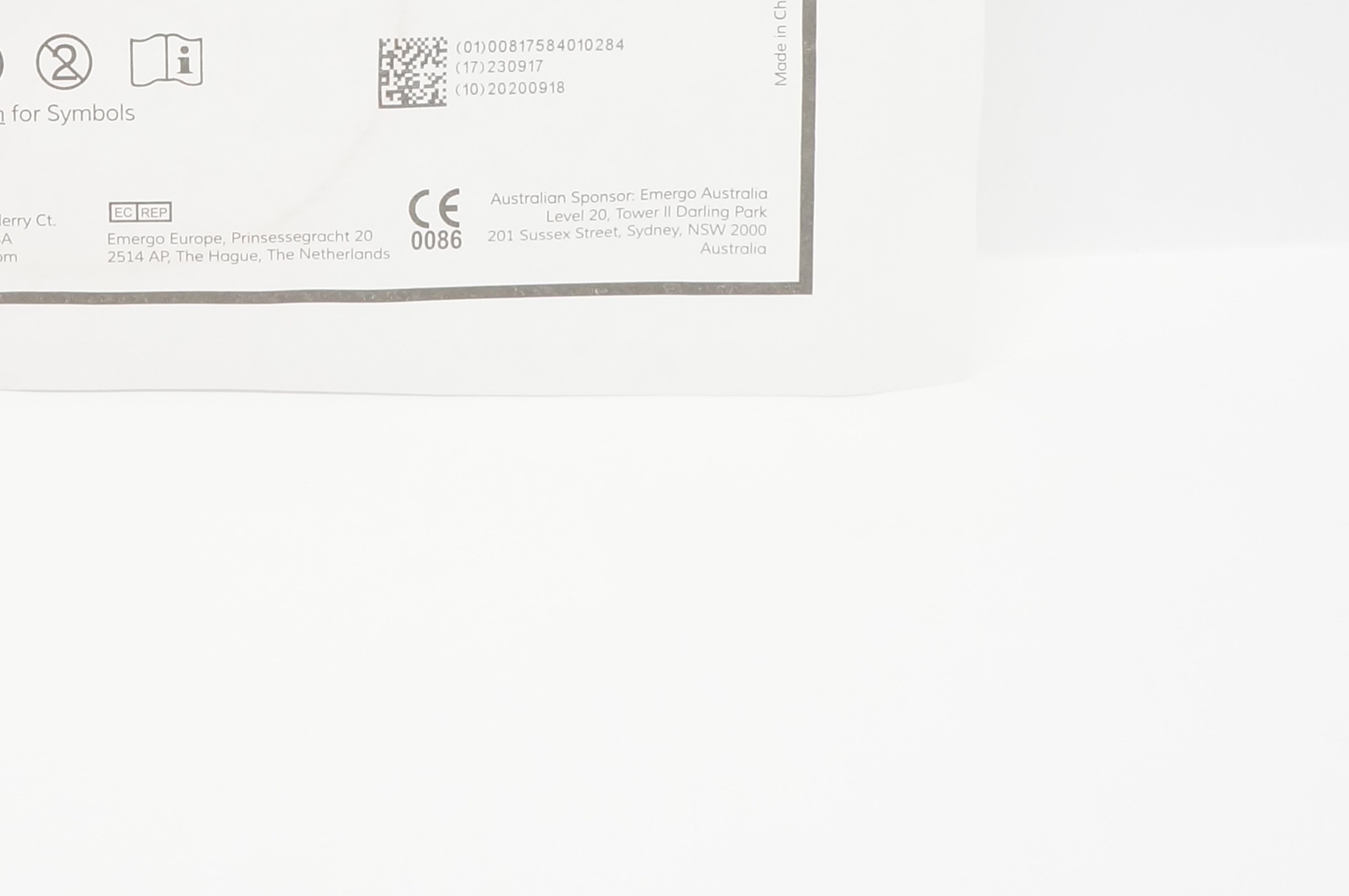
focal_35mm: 78
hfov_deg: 25.5
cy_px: -134
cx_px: 262
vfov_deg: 16.8
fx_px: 2920
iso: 800
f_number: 6.3
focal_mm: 20
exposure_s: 1/60
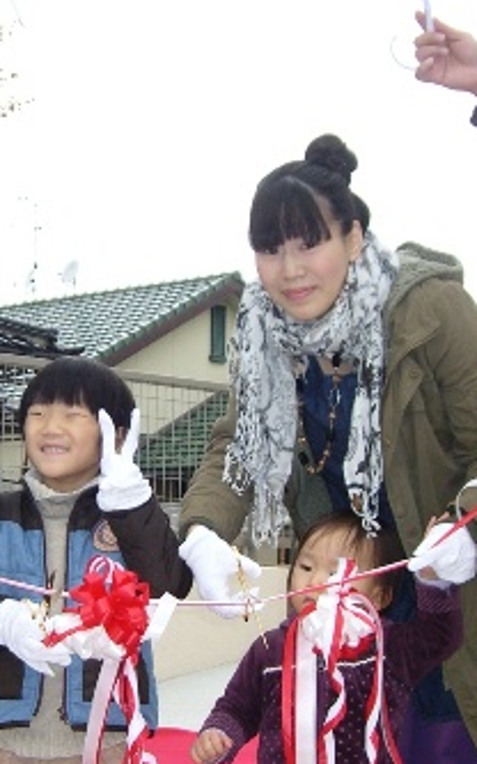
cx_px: 76
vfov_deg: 24.3
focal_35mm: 85
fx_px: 1769
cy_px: 460
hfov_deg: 15.2
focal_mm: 9.5
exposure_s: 1/100
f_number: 3.1
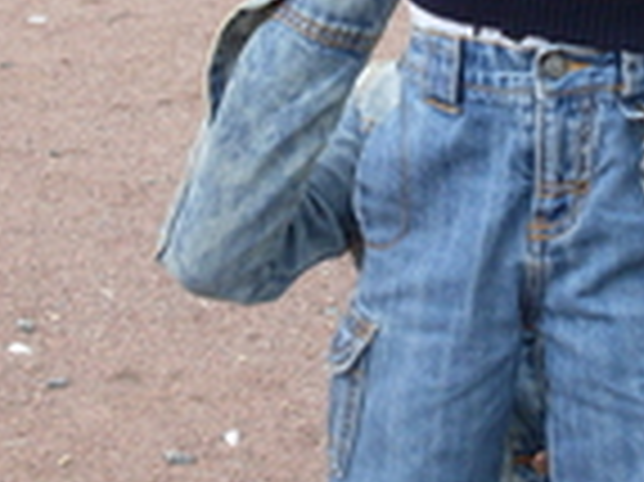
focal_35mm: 120
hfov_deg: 16.4
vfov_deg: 12.1
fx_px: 2231
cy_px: -50
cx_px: 459
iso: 80
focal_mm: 6.3
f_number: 2.8
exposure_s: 1/250
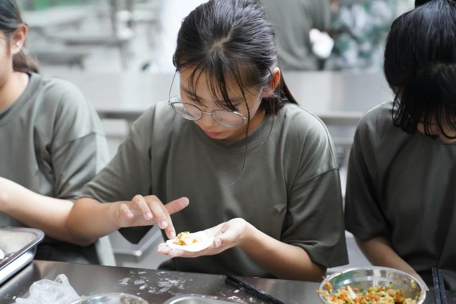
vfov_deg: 23.0
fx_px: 747
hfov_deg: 33.9
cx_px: 228
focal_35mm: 59
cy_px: 152
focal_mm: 59
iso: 12800
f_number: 2.8
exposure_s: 1/1250
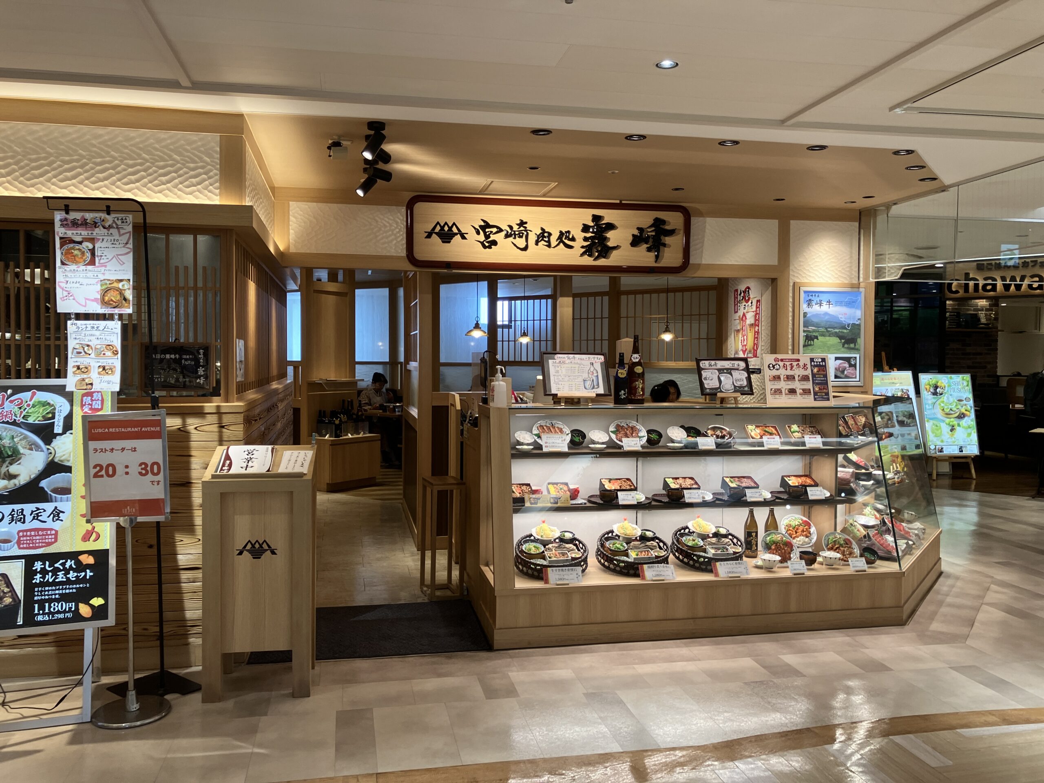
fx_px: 844
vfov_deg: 49.7
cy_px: 392
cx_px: 522
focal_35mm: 28
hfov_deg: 63.4
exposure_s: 1/100
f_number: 1.8
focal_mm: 3.99
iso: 50
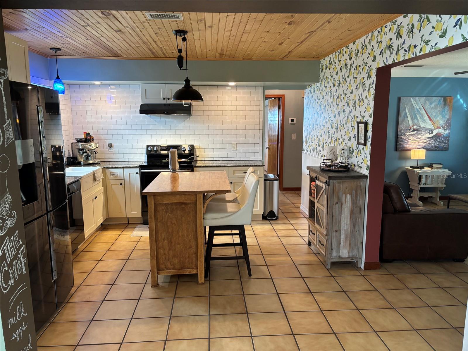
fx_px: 352
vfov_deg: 53.1
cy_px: 176
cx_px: 234
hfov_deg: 67.3
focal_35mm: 26
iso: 160
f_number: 1.6
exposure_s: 1/60
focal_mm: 5.96
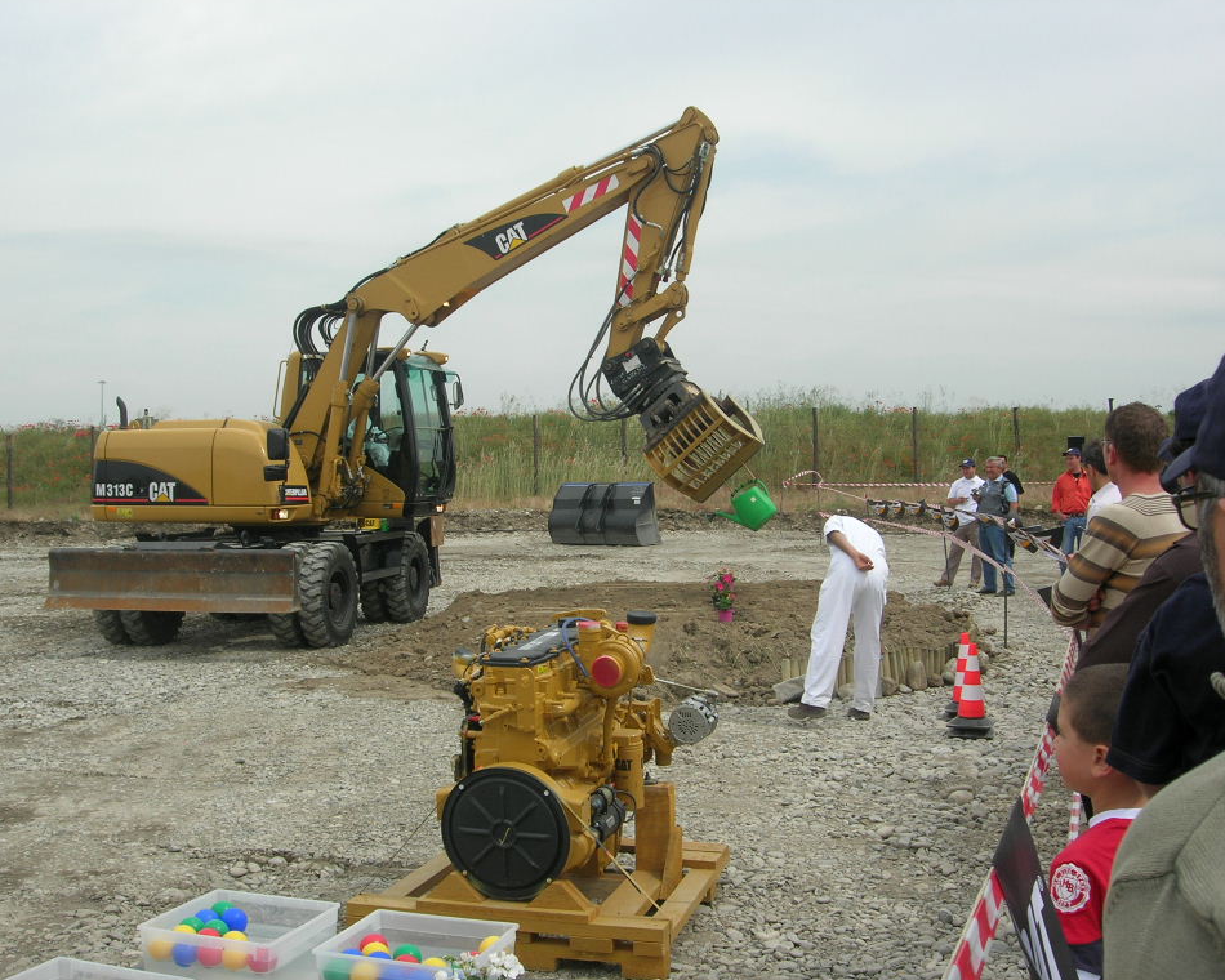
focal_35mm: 40
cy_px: 487
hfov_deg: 45.8
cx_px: 596
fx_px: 1450
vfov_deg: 37.3
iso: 64
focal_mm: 7.8
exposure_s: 1/490
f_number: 4.8
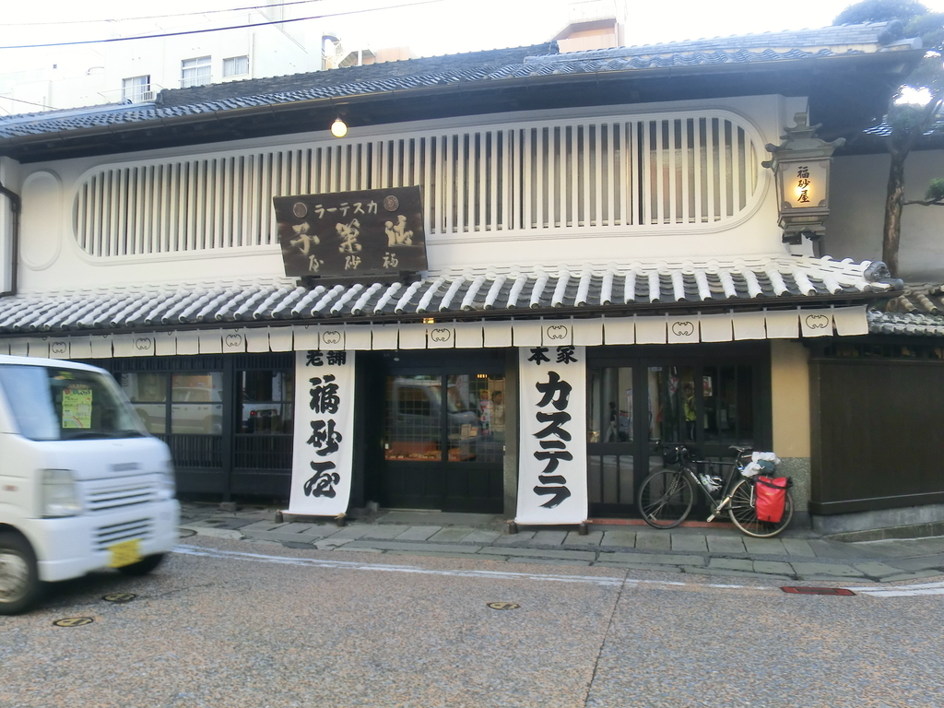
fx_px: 900
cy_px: 354
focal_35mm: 33
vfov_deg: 42.9
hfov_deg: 55.4
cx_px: 472
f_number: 3.7
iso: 80
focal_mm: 5.86
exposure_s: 1/60
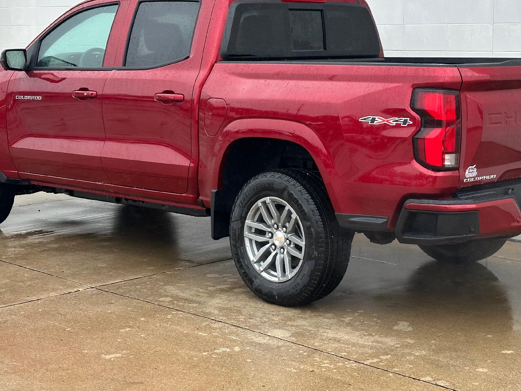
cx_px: 283
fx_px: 1069
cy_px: 148
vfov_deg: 20.7
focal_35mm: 71
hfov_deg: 27.4
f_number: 1.78
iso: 64
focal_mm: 6.86
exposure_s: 1/489
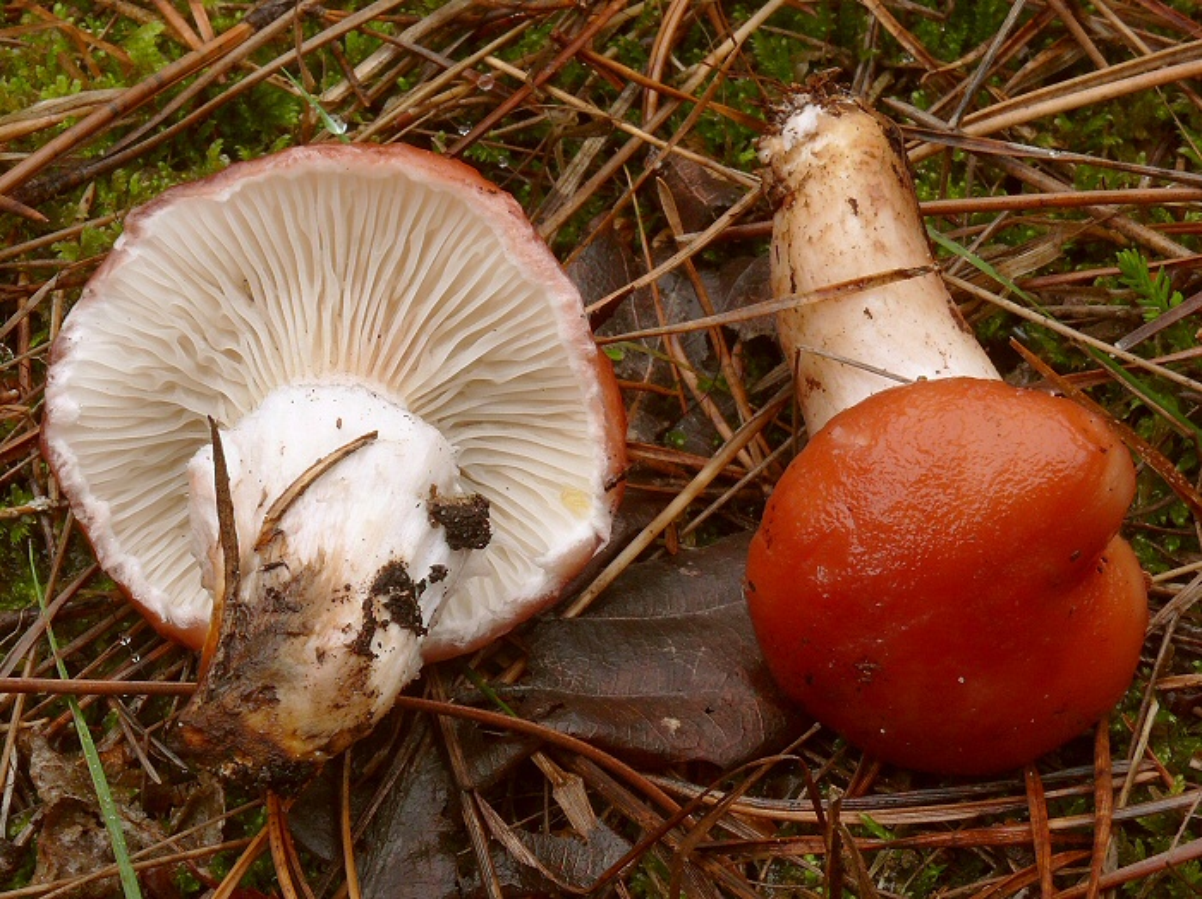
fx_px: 2325
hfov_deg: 29.0
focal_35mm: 67
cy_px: 450
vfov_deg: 21.9
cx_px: 601
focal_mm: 14.1
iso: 100
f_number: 11
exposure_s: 1/8
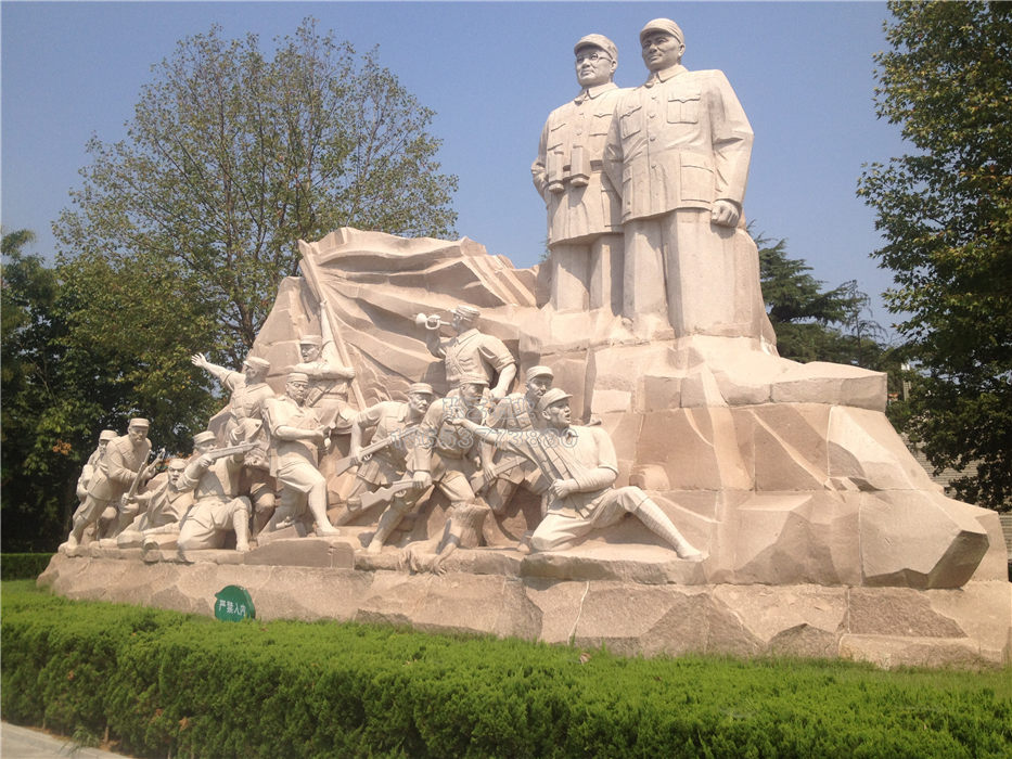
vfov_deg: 40.7
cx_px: 506
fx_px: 1023
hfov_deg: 52.6
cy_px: 380
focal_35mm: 35
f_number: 2.4
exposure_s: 1/2304
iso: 50
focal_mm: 4.28
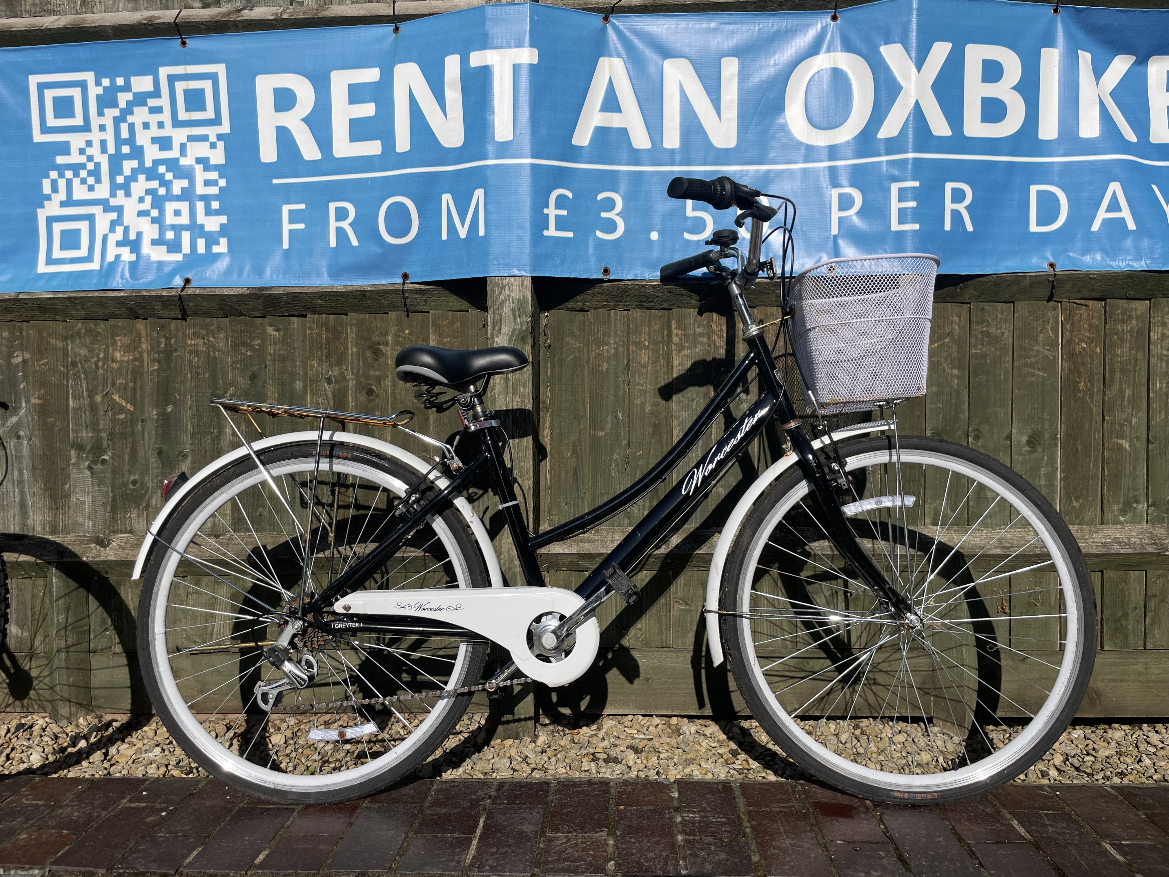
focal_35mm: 26
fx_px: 878
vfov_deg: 53.1
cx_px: 584
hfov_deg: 67.3
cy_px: 438
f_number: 1.6
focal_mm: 4.2
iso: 32
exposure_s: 1/5556
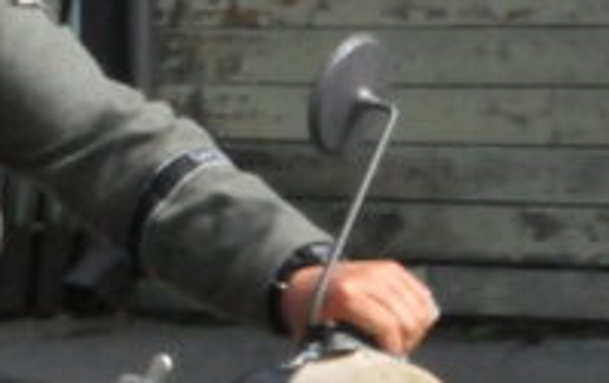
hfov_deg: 4.6
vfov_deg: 2.9
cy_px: 573
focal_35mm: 455
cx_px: -477
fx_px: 7562
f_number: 29
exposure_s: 1/250
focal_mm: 58
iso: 3200
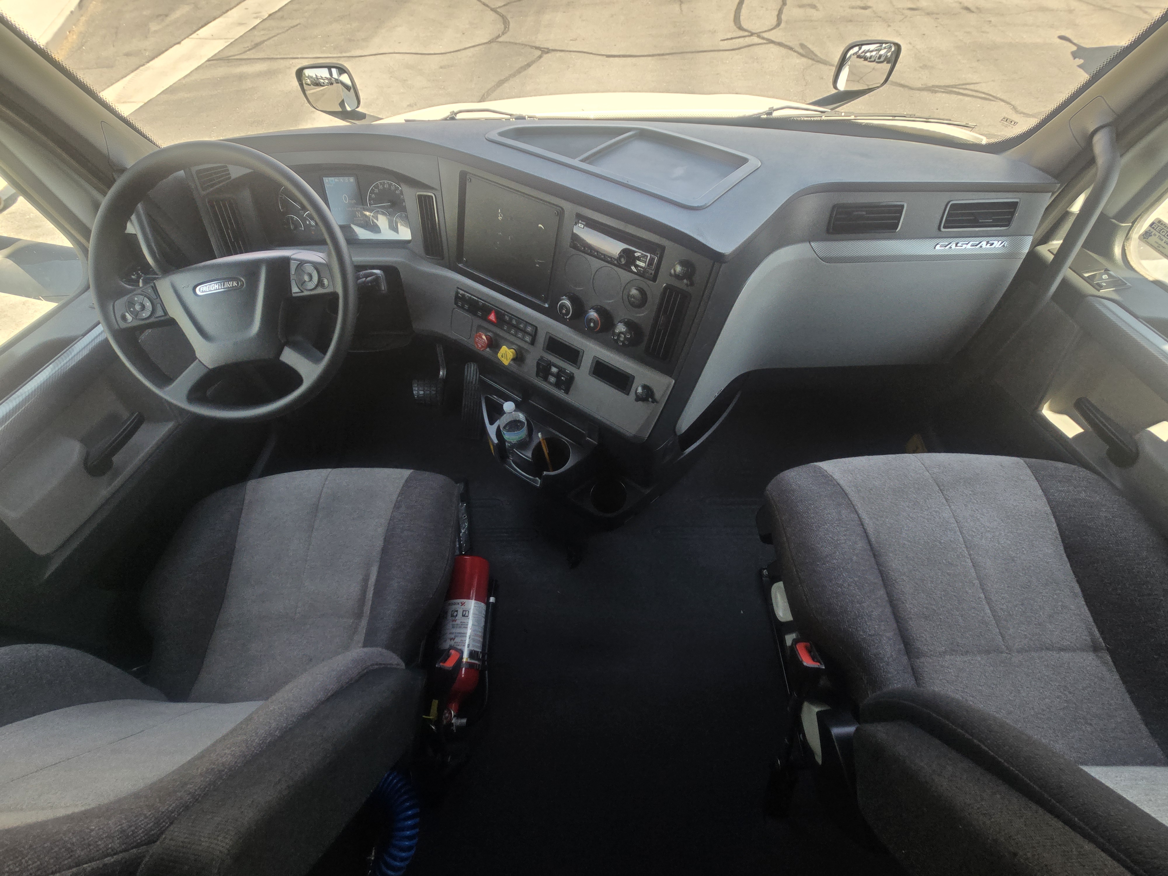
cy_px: 438
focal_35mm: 13
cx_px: 584
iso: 50
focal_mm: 2.2
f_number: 2.2
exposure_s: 1/120
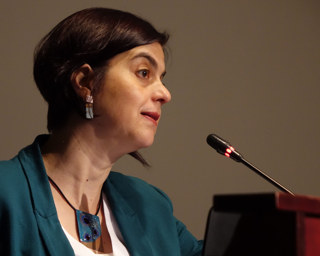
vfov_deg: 9.5
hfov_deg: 11.9
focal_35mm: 162
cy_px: 128
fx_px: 1534
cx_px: 146
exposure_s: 1/160
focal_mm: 52.54
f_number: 2.8
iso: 1250
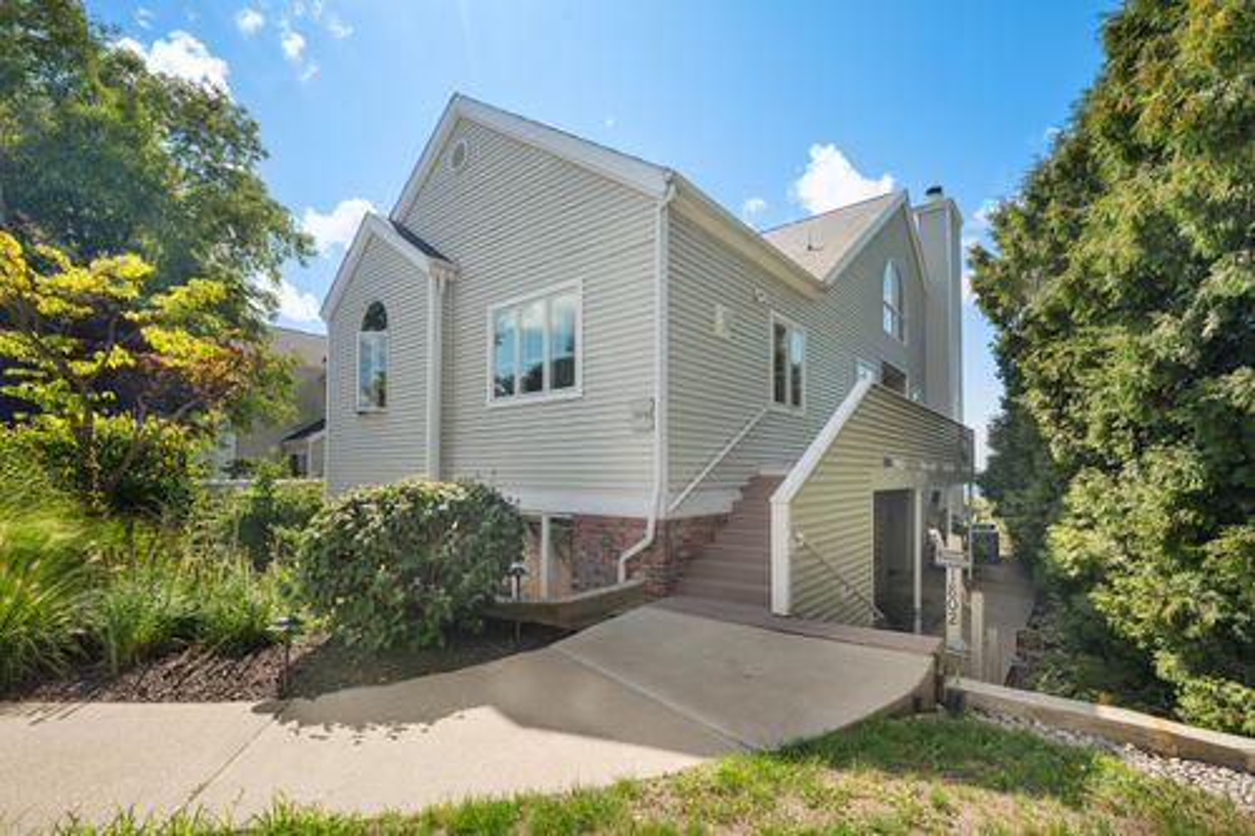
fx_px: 488
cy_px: 418
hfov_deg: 104.3
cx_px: 628
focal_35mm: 14
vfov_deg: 81.2
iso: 250
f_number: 10
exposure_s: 1/30
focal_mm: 14
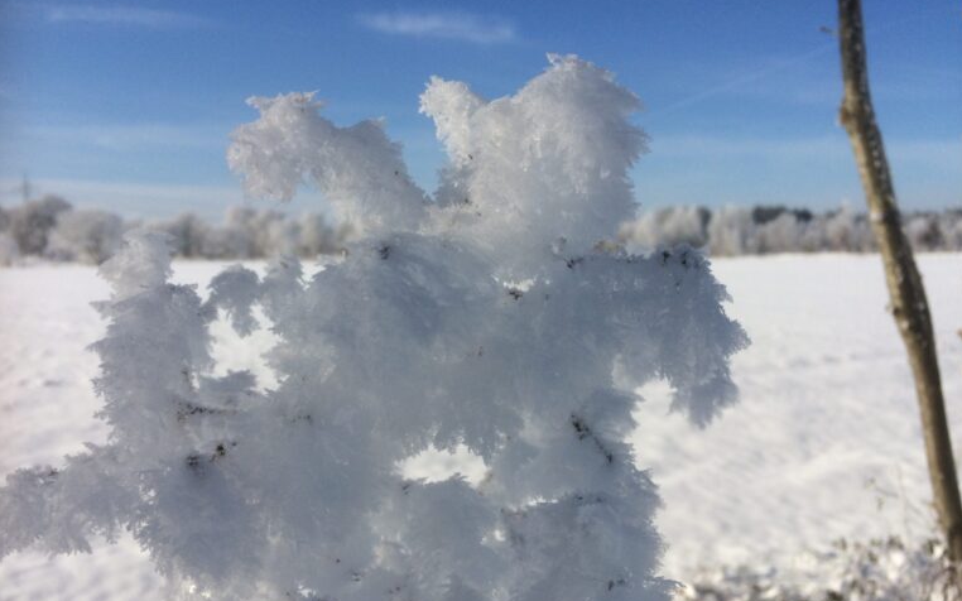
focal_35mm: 31
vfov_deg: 40.4
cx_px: 482
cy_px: 355
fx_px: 813
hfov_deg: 61.2
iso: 32
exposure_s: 1/4115
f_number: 2.2
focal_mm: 4.15
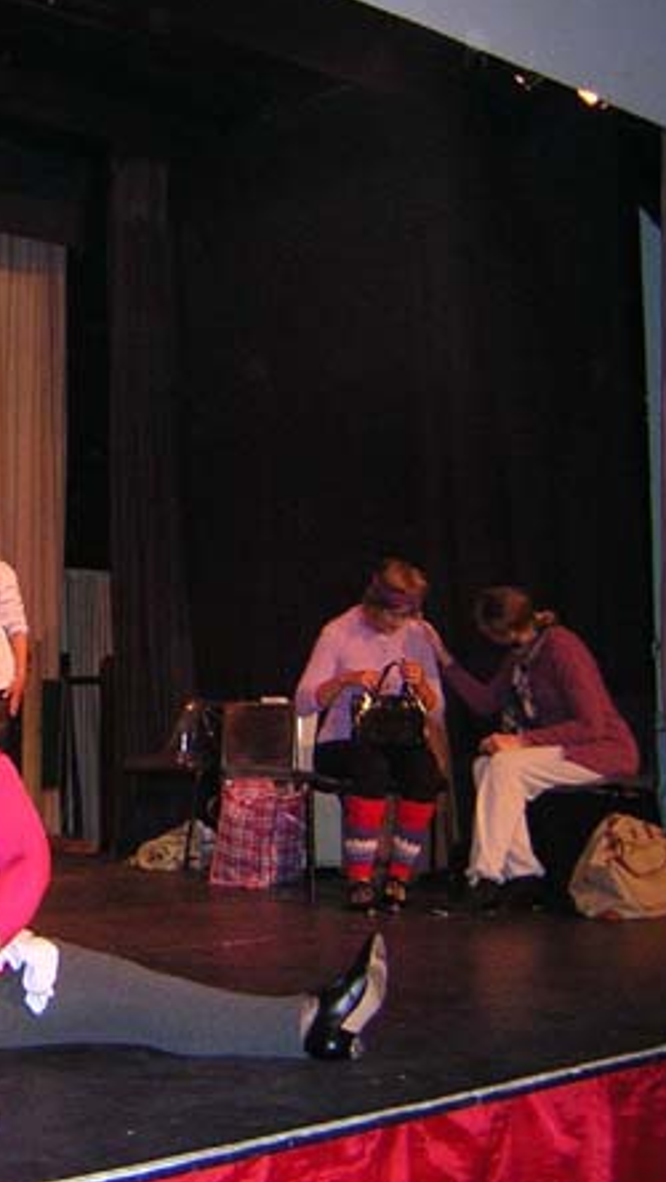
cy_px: 586
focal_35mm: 53
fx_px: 1663
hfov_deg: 21.9
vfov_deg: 39.2
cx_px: 11
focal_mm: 4.7
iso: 400
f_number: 2.6
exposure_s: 1/60.1
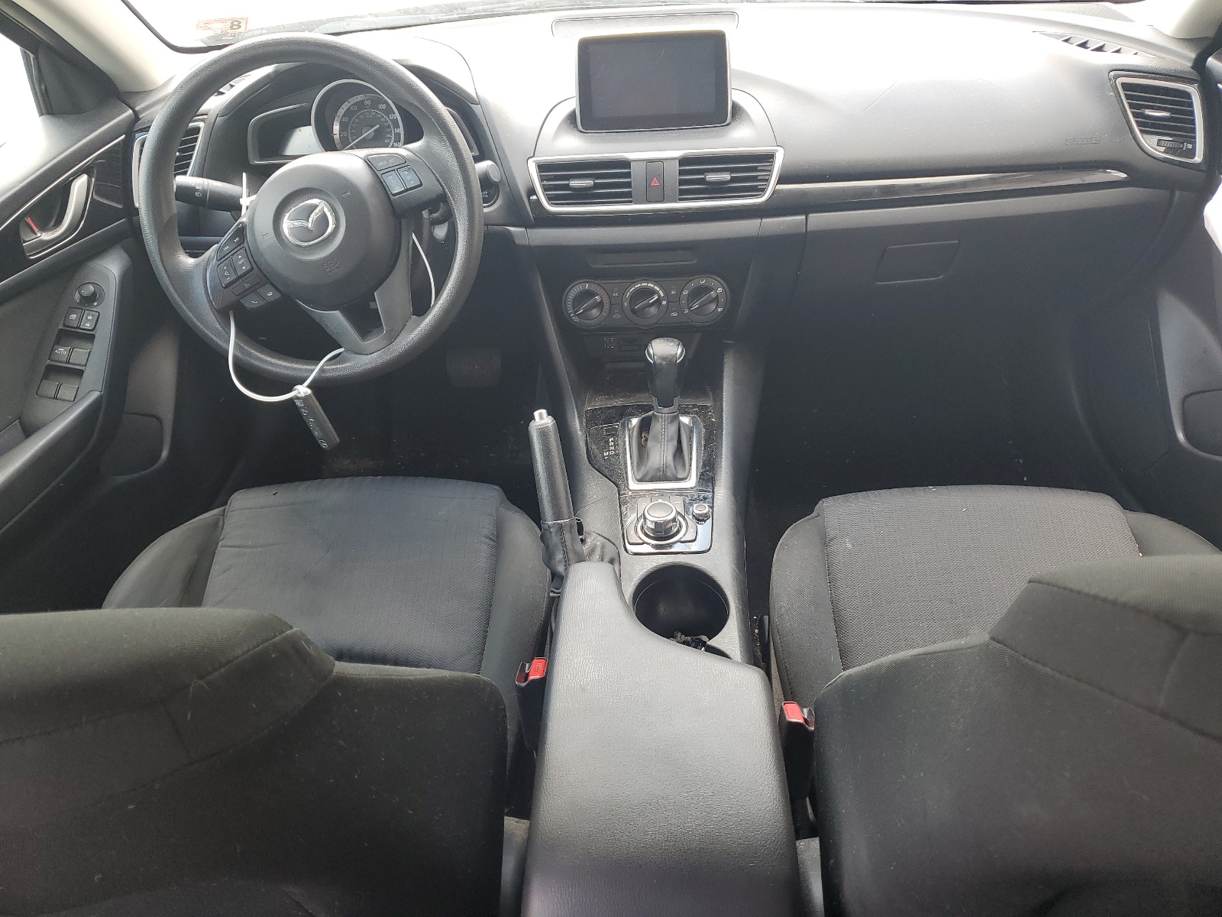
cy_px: 458
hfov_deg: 67.3
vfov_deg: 53.1
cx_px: 611
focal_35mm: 26
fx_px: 918
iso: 53
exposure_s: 1/120
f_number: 1.5
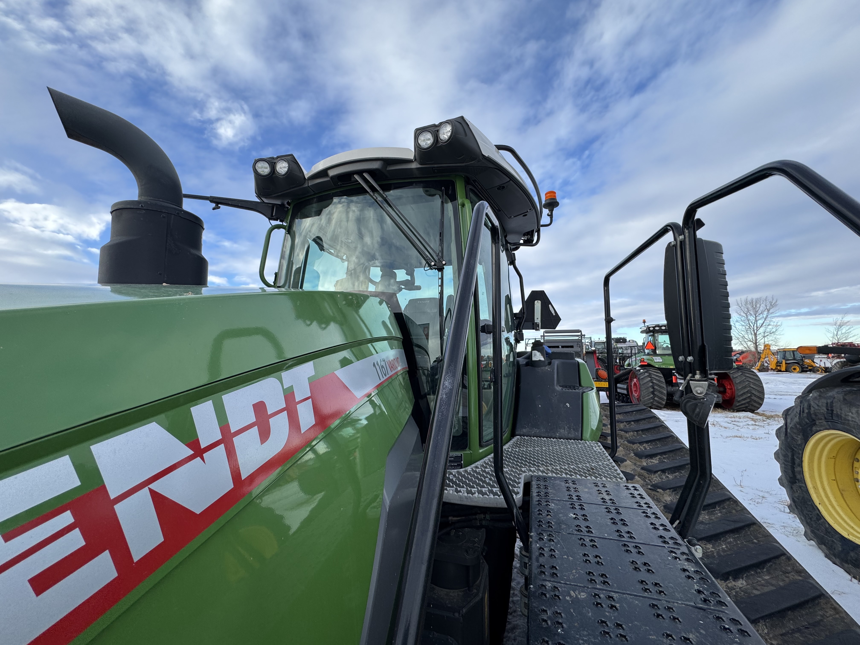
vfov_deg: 85.7
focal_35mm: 14
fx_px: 348
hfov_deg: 102.1
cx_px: 430
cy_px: 322
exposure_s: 1/541
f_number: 2.2
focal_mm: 2.22
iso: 40
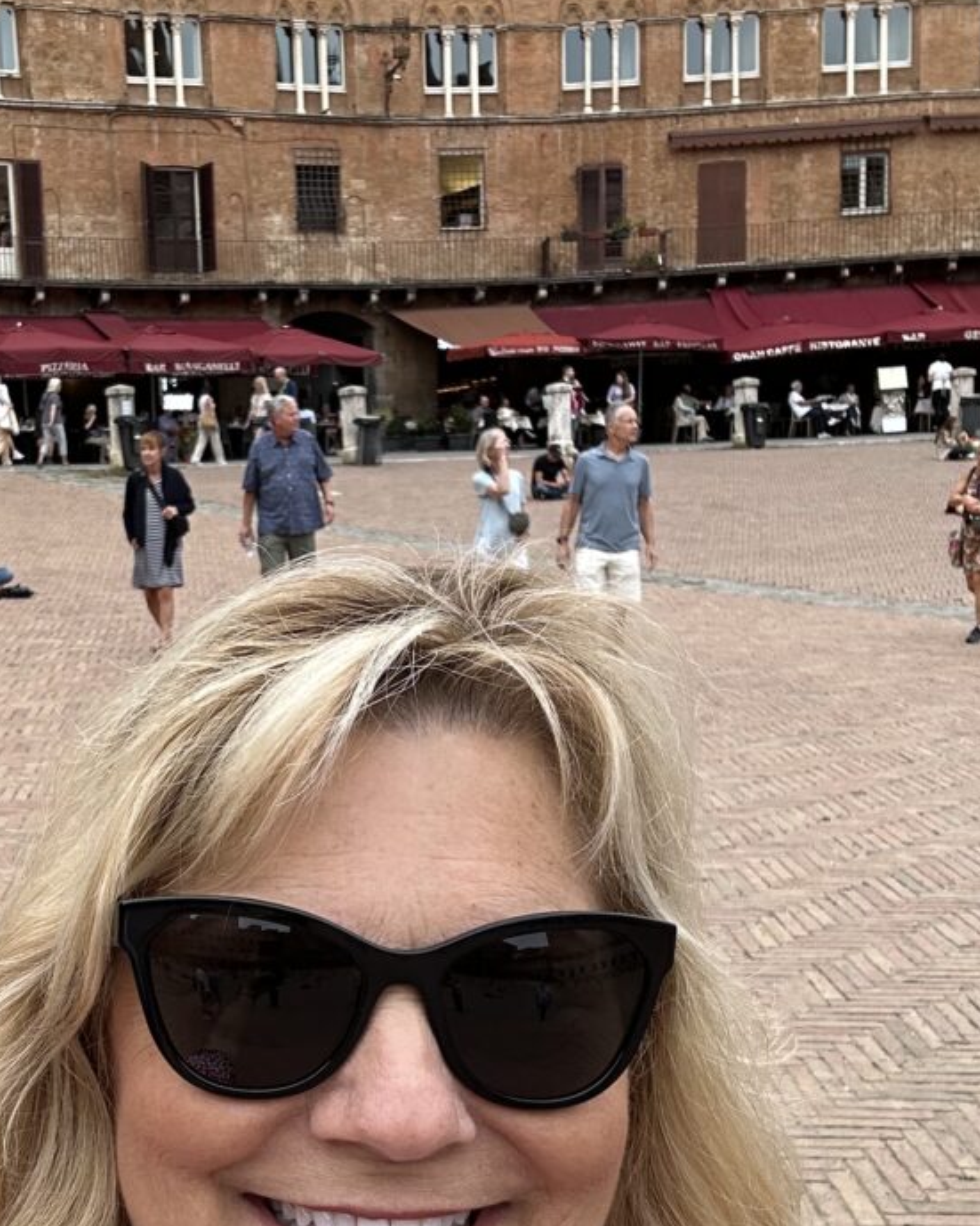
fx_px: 1849
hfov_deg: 29.2
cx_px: 251
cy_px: 820
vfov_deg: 36.3
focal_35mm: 51
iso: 20
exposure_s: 1/160
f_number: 1.9
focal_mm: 2.69
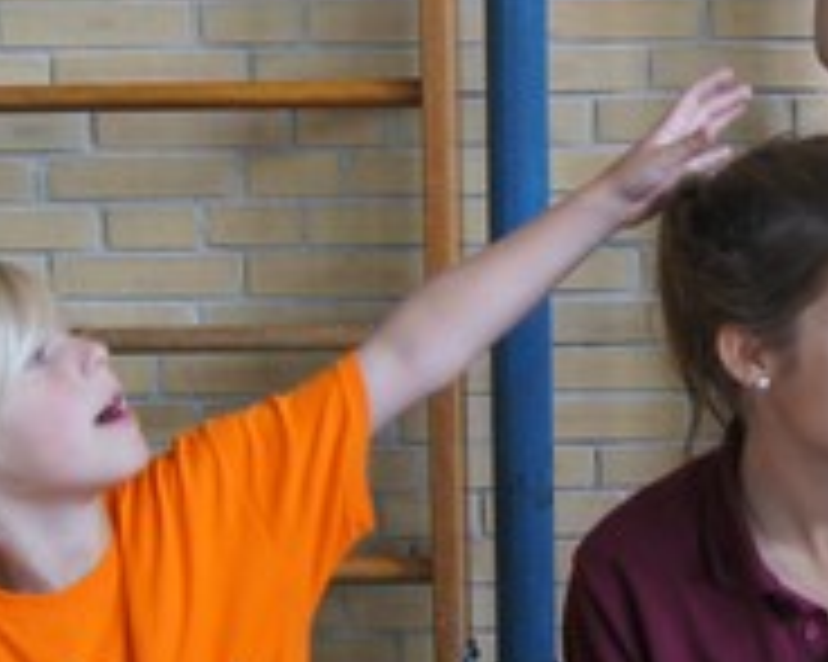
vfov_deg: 18.4
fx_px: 2033
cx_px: 828
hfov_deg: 22.2
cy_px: 216
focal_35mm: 83
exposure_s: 1/30
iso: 500
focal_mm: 18
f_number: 3.5
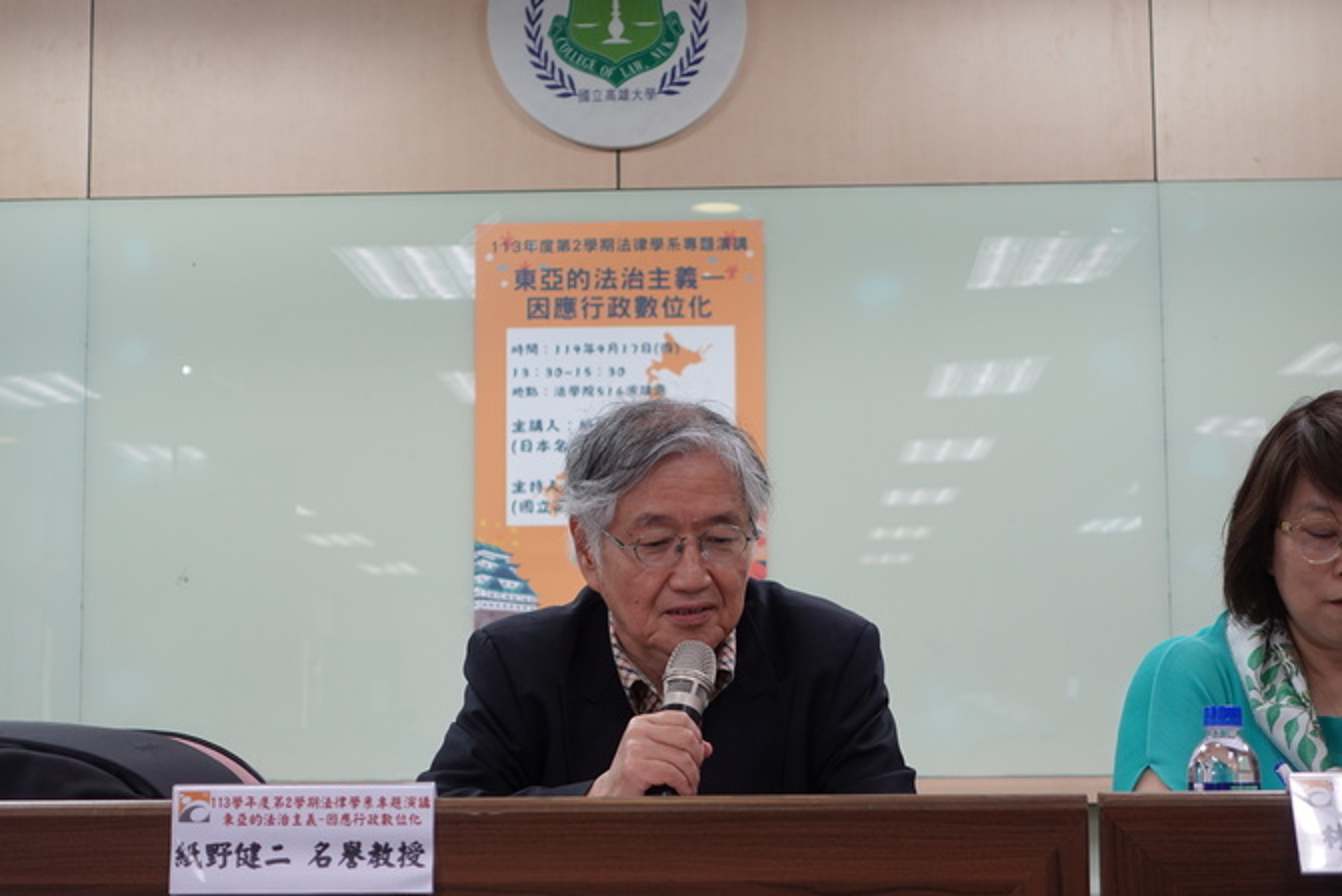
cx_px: 662
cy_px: 451
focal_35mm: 73
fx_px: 2722
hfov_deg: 27.7
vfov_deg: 18.7
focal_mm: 25.7
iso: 320
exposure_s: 1/80
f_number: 2.8
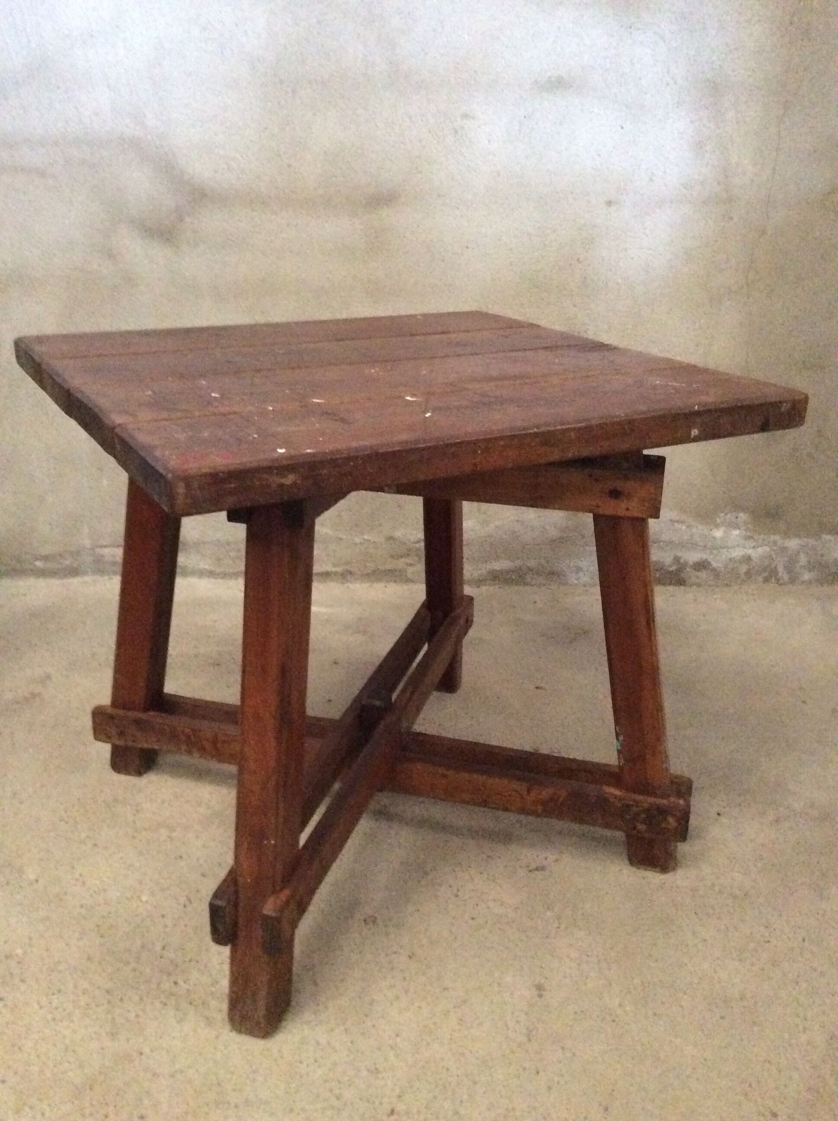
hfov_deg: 44.1
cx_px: 419
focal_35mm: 32
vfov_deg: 56.9
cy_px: 560
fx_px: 1036
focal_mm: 3.3
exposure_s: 1/17
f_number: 2.4
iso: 640
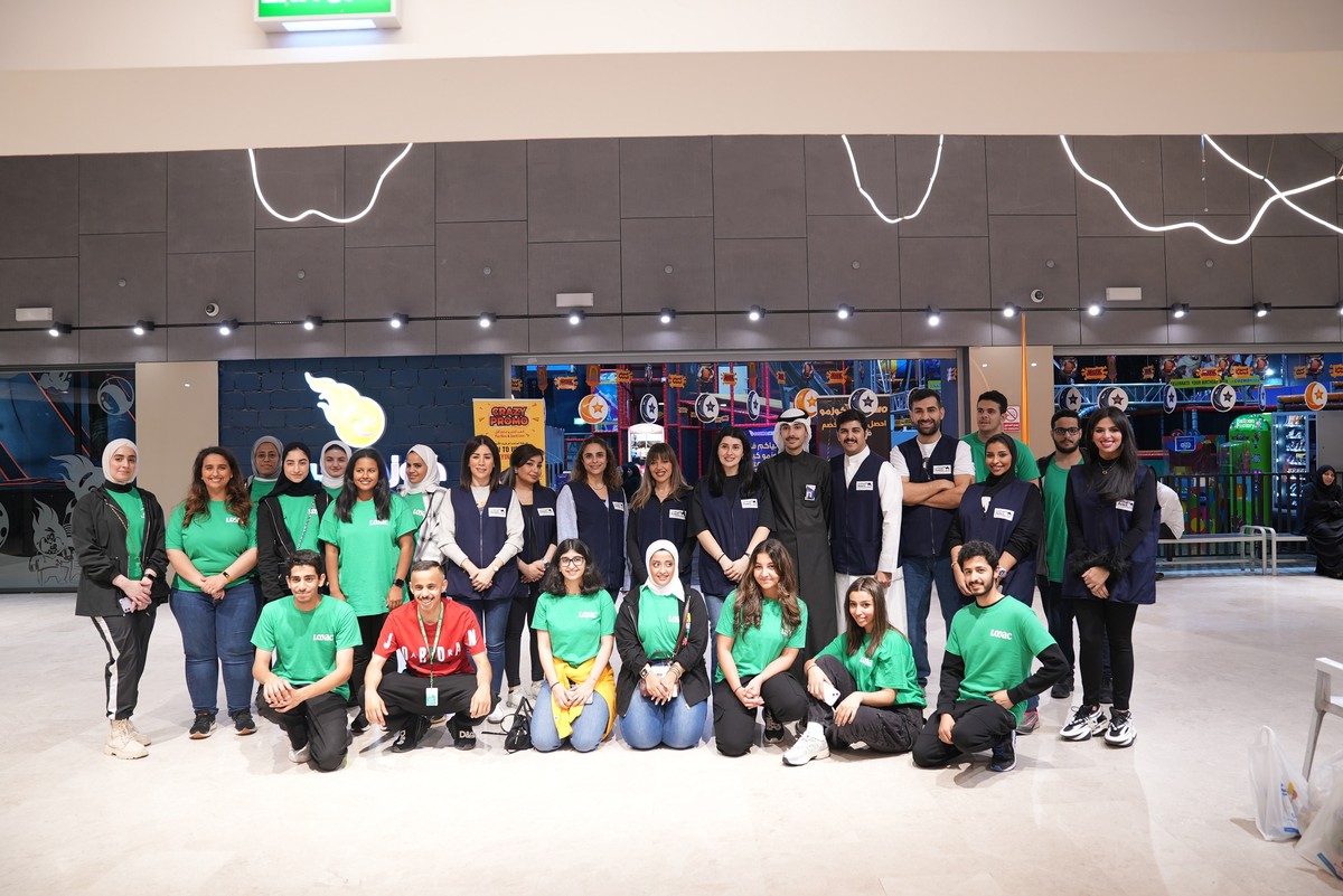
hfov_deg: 73.7
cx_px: 672
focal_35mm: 24
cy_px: 448
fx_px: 896
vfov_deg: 53.2
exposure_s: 1/50
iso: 320
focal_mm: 24
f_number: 2.8
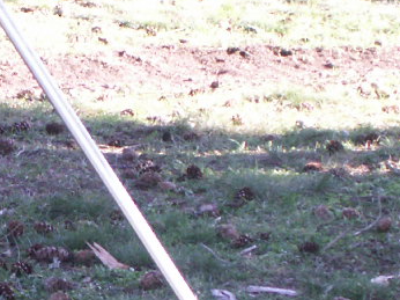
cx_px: -120
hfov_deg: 9.8
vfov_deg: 7.4
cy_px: 279
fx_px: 2298
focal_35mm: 199
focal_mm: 7.19
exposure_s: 1/60
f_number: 3.2
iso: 50
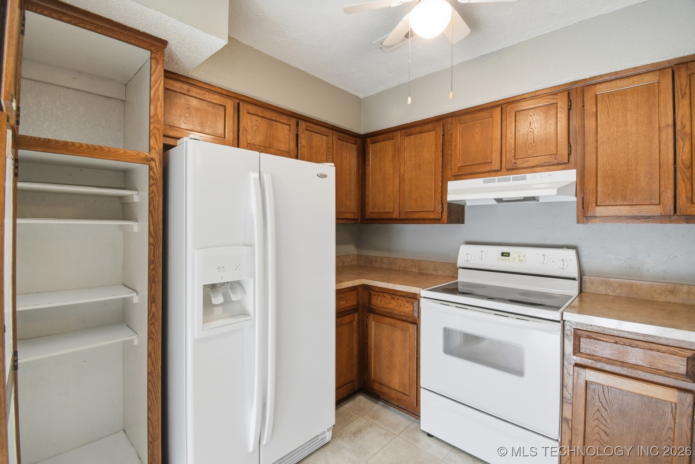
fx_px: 290
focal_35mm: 15
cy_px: 232
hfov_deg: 100.4
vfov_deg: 77.3
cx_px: 348
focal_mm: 10
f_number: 13
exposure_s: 1/8
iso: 250
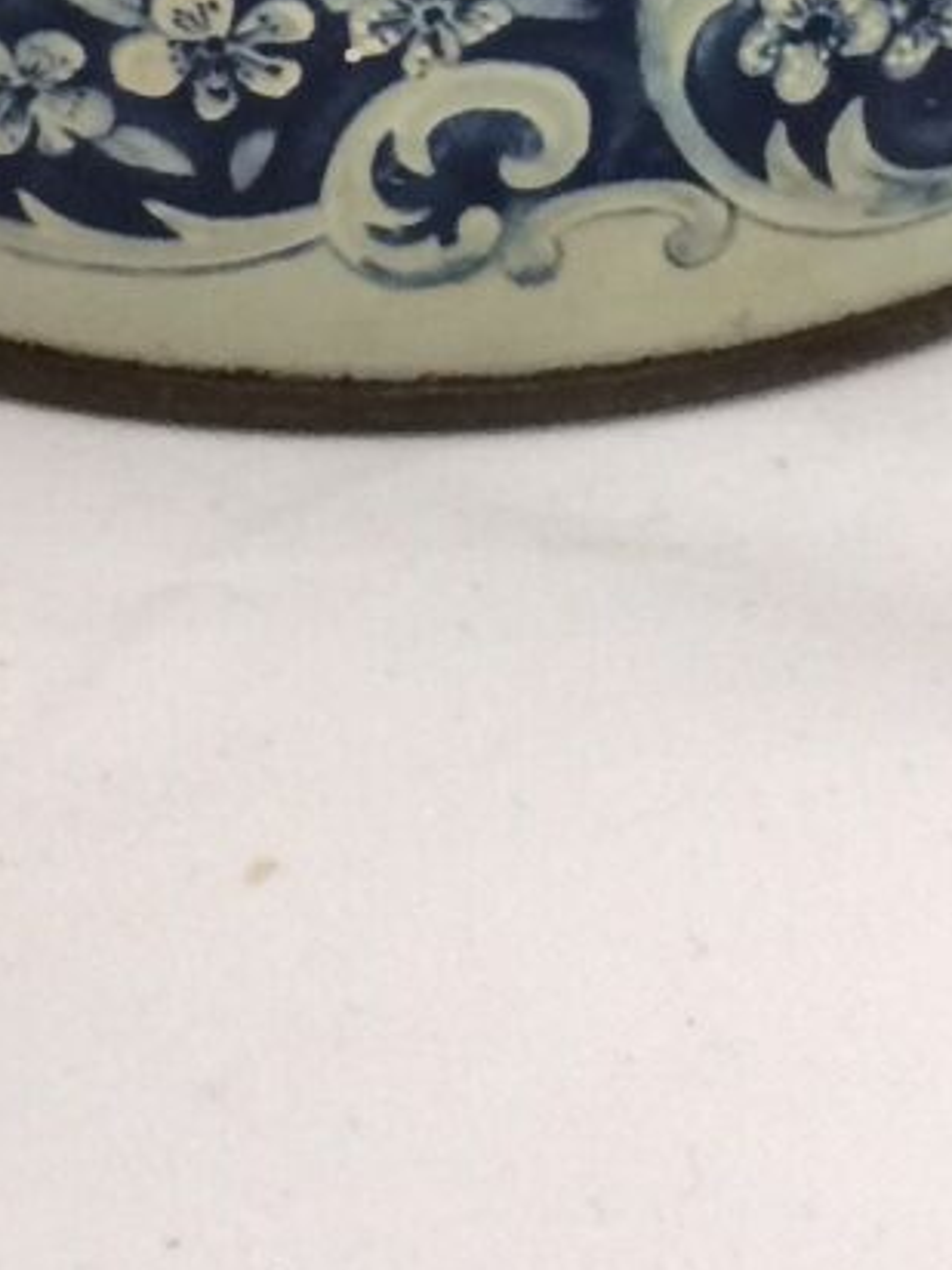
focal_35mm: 115
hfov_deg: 12.9
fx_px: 4217
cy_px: -986
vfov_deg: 15.0
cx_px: 376
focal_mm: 4.15
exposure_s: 1/33
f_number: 2.2
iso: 80
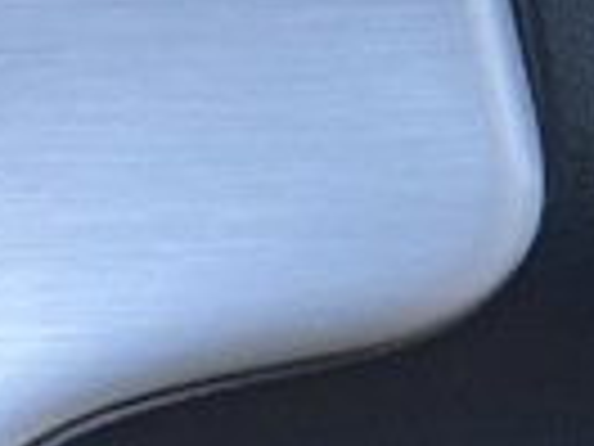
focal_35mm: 158
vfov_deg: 9.2
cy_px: 577
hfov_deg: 9.7
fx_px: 2711
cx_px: -1184
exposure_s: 1/60
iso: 400
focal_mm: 5.96
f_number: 1.6
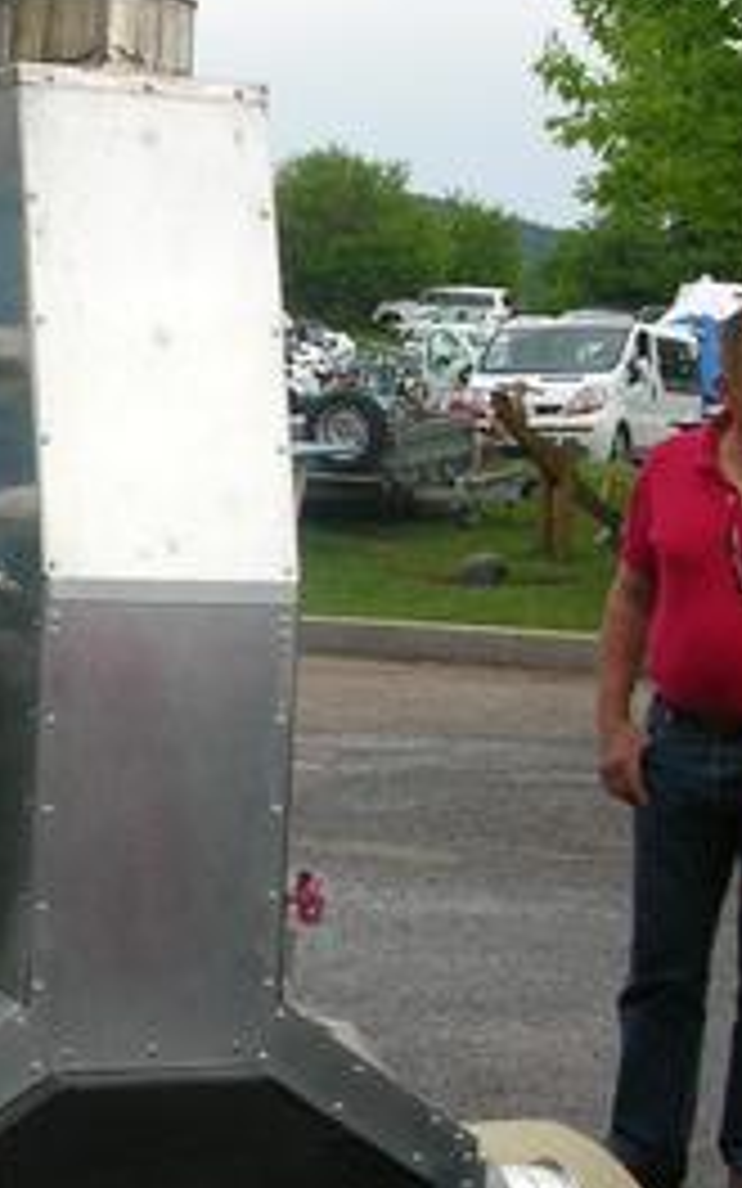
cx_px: -126
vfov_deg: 22.9
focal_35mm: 90
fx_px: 2912
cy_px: 806
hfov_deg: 14.1
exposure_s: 1/271
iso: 50
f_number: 2.8
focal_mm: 5.8
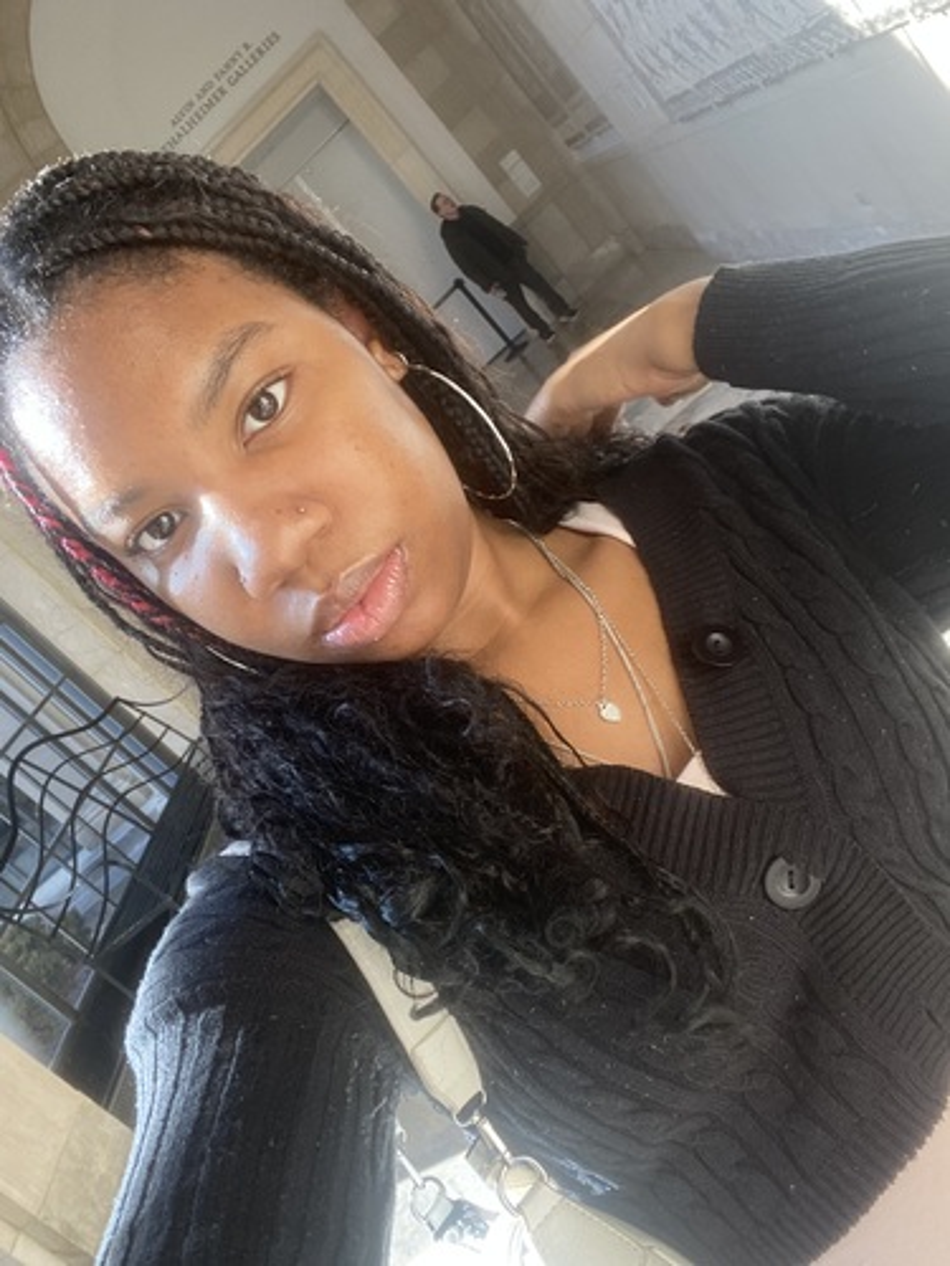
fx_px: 1098
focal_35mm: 30
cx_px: 475
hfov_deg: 46.8
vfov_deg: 60.0
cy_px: 633
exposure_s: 1/116
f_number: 2.2
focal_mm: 2.71
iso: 100
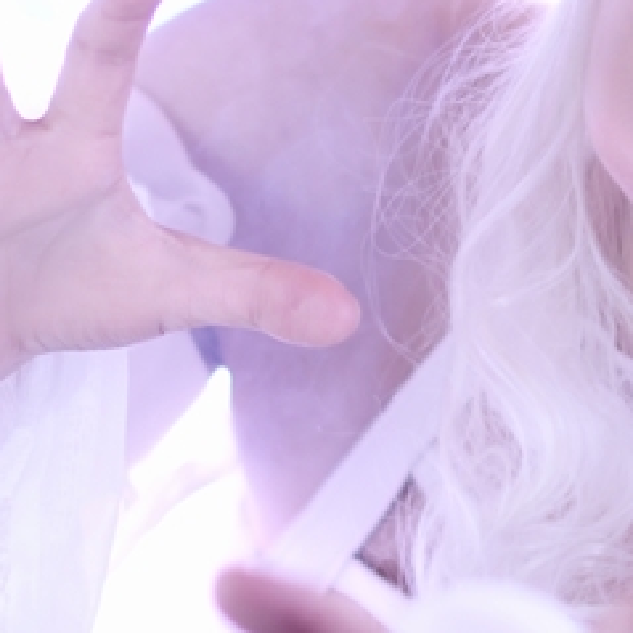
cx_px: 575
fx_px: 9367
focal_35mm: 453
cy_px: 328
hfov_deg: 3.9
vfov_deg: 3.9
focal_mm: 85
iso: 100
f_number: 1.8
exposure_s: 1/500
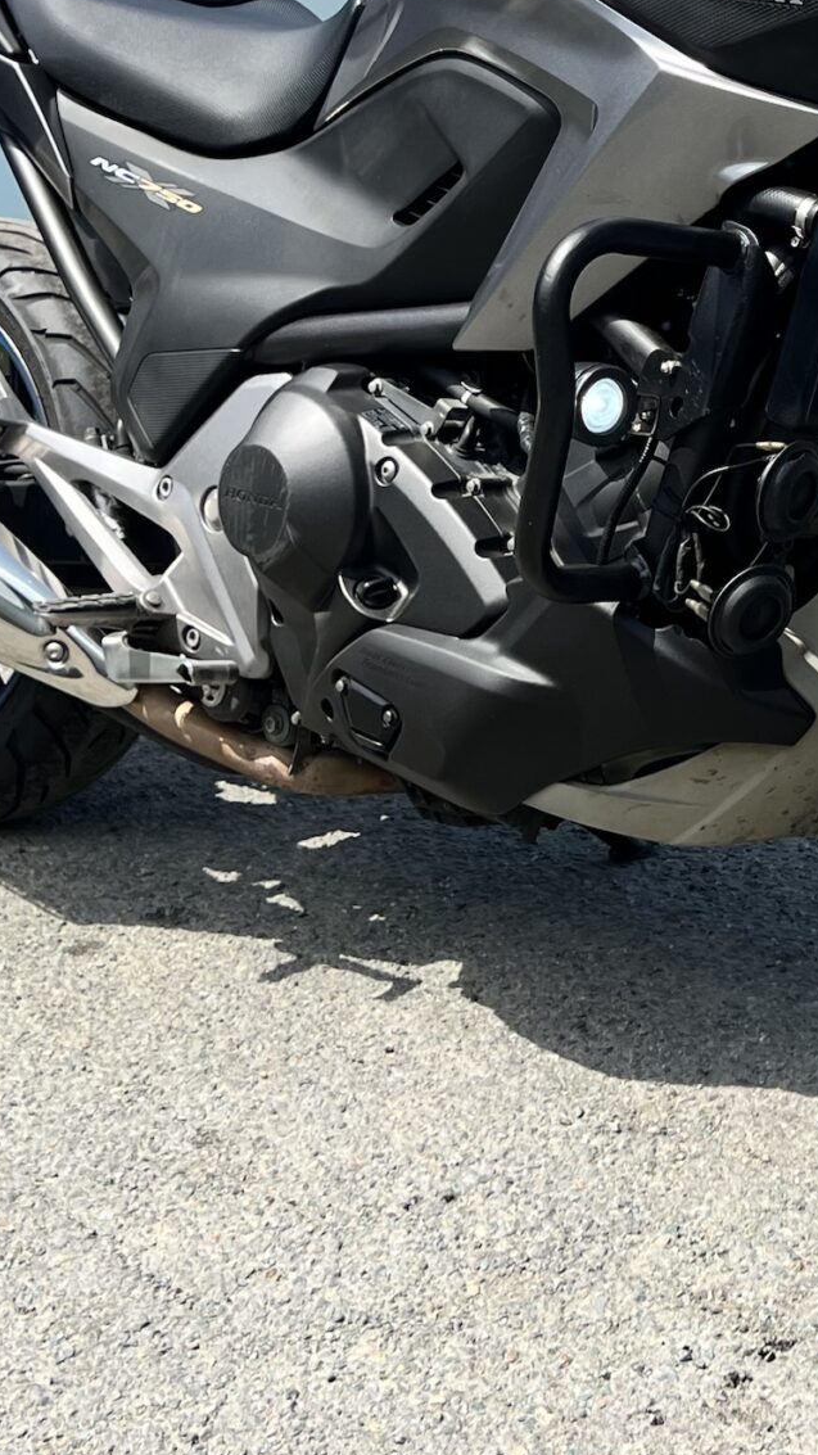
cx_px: 692
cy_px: 248
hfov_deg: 18.6
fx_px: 2469
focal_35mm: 64
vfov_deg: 31.8
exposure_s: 1/2994
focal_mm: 5.7
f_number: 1.5
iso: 50
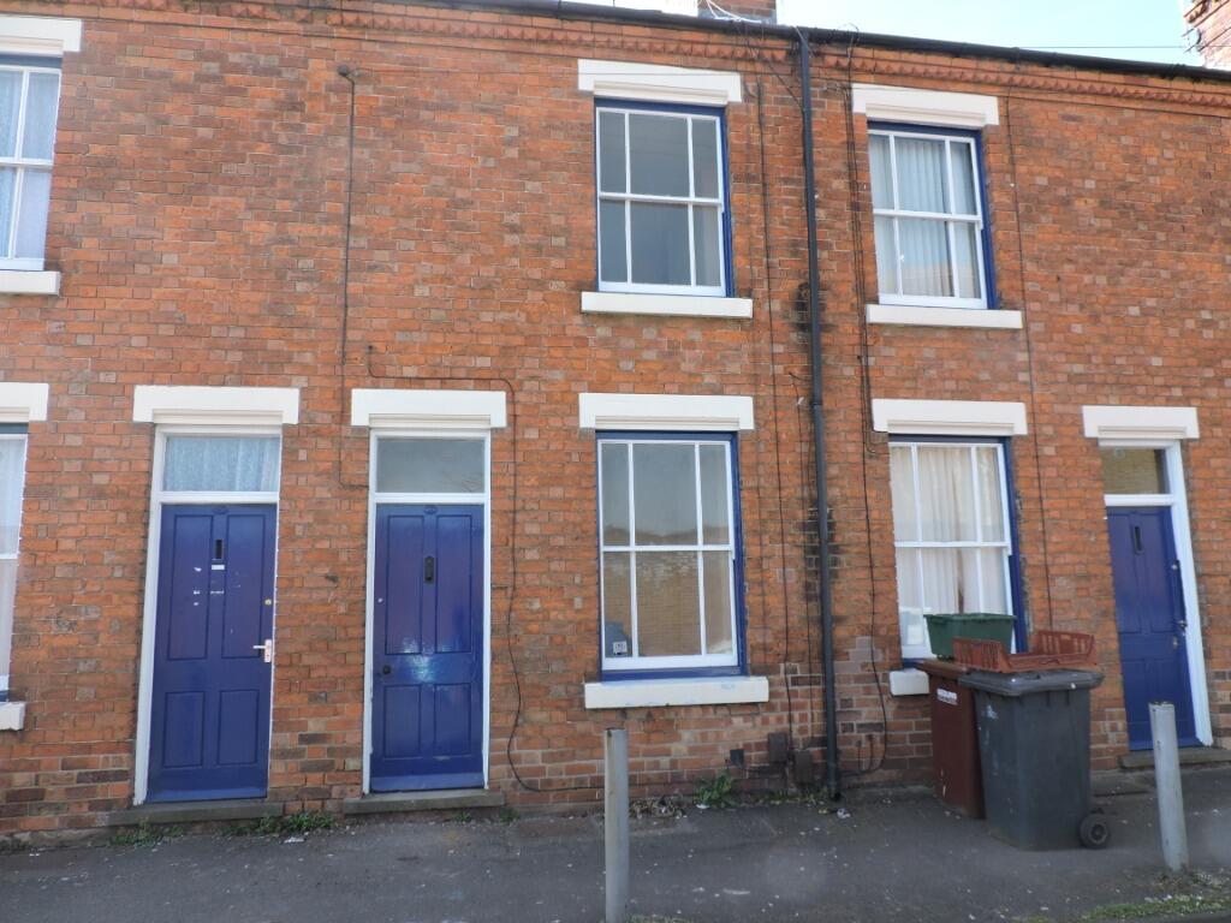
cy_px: 462
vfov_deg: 56.8
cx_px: 616
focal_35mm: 24
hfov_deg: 71.6
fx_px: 853
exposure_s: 1/250
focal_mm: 4.3
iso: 100
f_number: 3
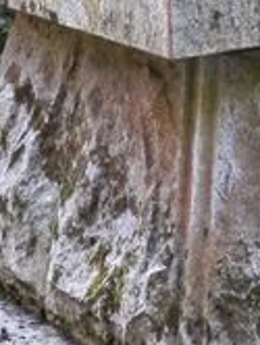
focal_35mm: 159
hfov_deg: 9.2
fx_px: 1588
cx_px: 308
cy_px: -299
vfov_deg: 11.4
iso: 200
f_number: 3.4
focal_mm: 6
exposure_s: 1/60
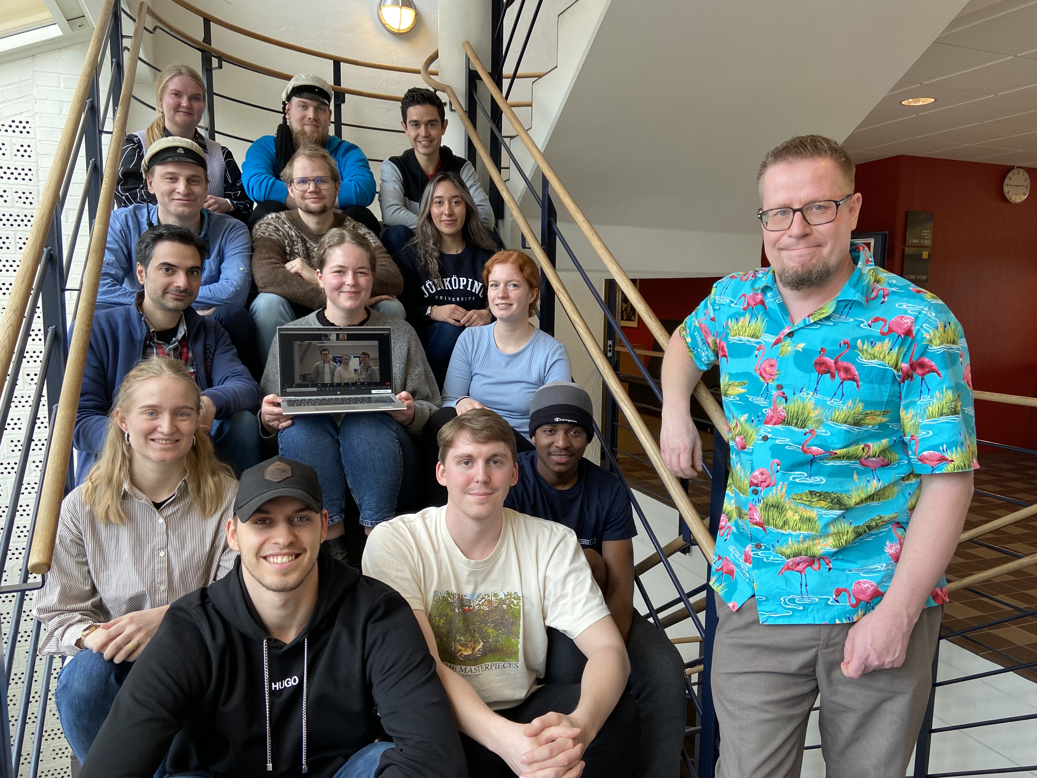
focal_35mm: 26
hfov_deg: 67.3
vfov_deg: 53.1
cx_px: 518
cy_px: 389
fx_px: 779
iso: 125
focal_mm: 4.25
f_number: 1.8
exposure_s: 1/100
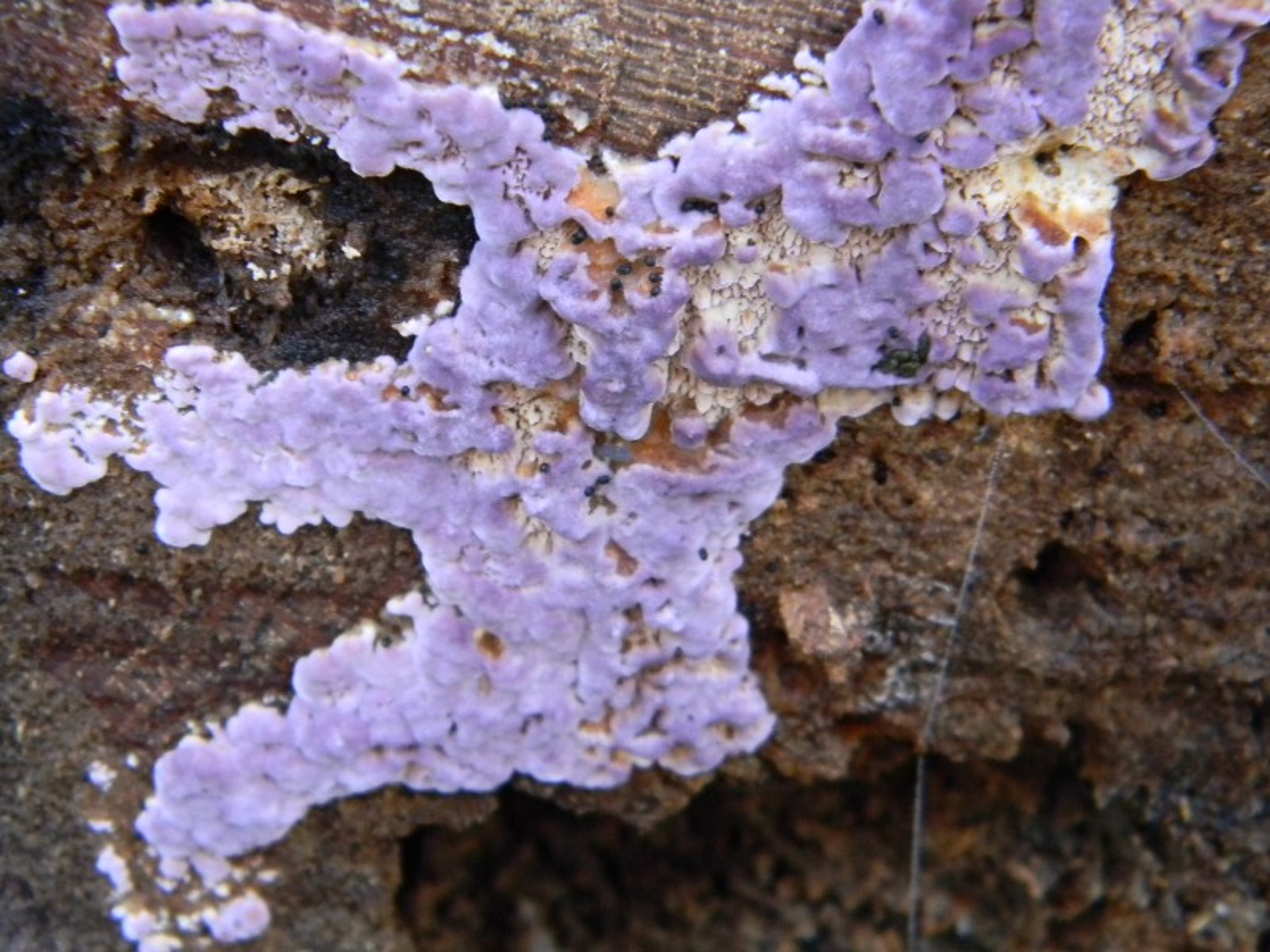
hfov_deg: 23.6
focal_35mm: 83
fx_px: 3045
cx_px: 635
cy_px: 476
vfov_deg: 17.8
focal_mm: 15.1
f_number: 4.5
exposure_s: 1/21.7
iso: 400
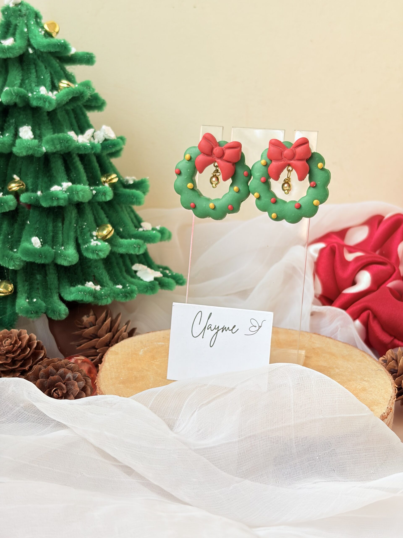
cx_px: 202
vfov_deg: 36.8
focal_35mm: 52
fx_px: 807
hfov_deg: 28.0
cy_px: 269
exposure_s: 1/306
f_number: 1.6
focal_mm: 5.96
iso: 40
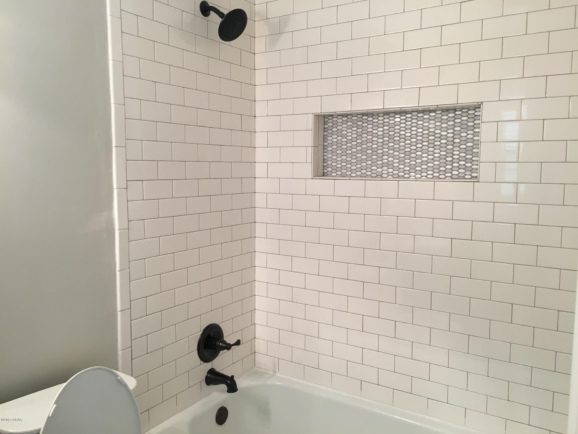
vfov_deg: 48.2
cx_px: 289
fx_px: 484
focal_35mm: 29
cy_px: 217
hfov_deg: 61.7
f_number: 2.2
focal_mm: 4.15
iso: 64
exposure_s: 1/30
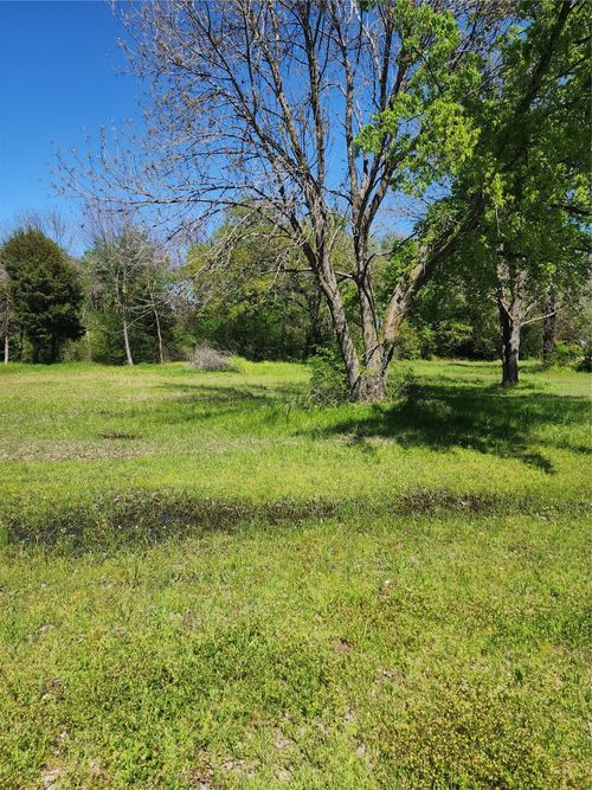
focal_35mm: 23
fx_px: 525
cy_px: 395
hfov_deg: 58.9
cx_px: 296
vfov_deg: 73.9
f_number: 1.8
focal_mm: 6.4
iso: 12
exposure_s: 1/904
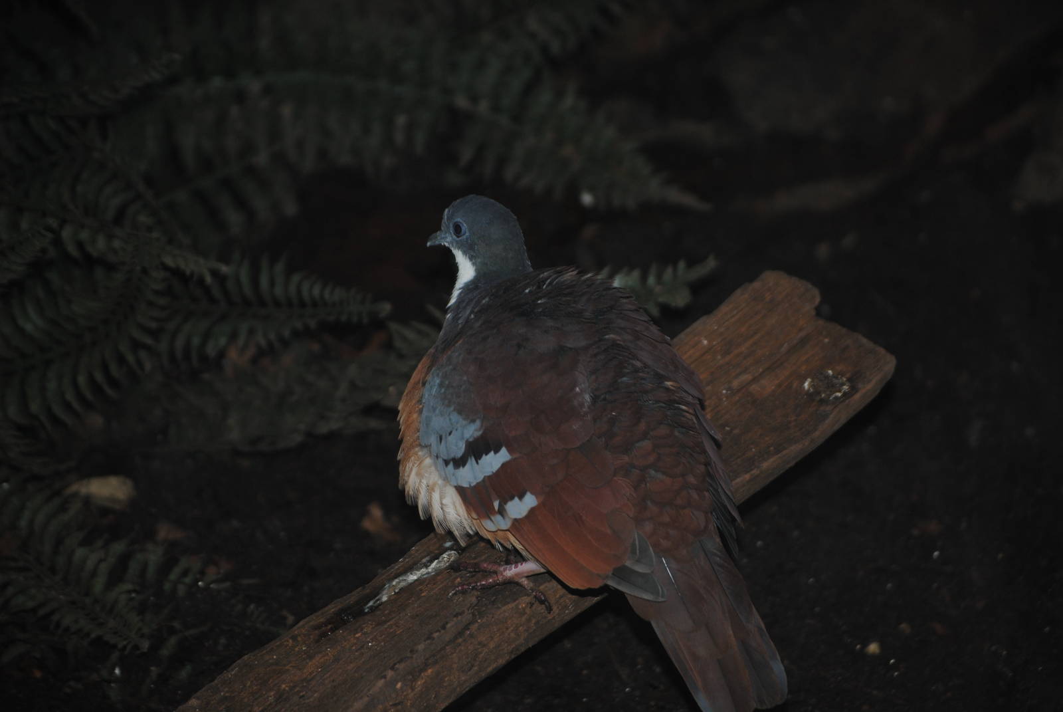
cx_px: 532
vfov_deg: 9.2
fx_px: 4434
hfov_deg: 13.7
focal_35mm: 150
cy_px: 356
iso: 200
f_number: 4.5
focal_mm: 100
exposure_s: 1/60
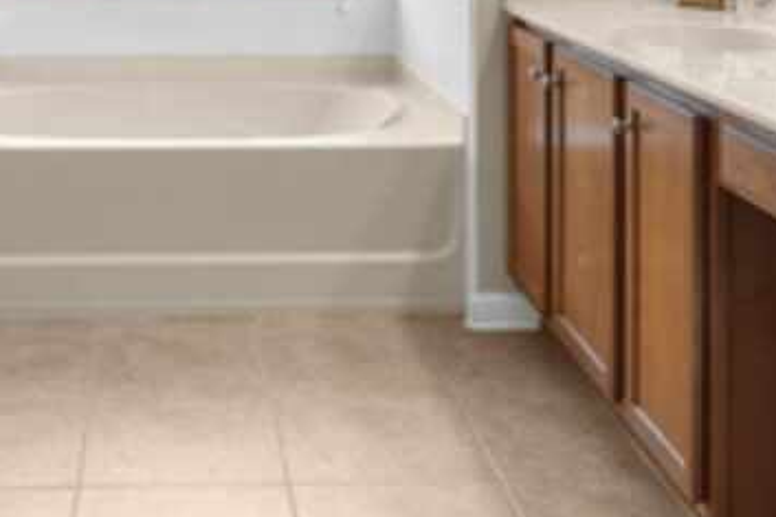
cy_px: -143
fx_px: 1250
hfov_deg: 33.8
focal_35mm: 58
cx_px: 191
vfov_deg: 21.3
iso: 2000
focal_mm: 16
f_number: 7.1
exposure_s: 1/30
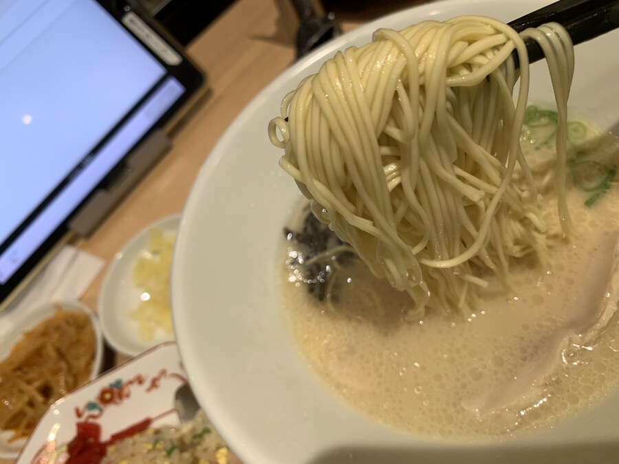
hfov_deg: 67.3
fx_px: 465
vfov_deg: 53.1
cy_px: 232
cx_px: 310
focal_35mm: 26
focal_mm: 4.25
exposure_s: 1/100
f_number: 1.8
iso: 64
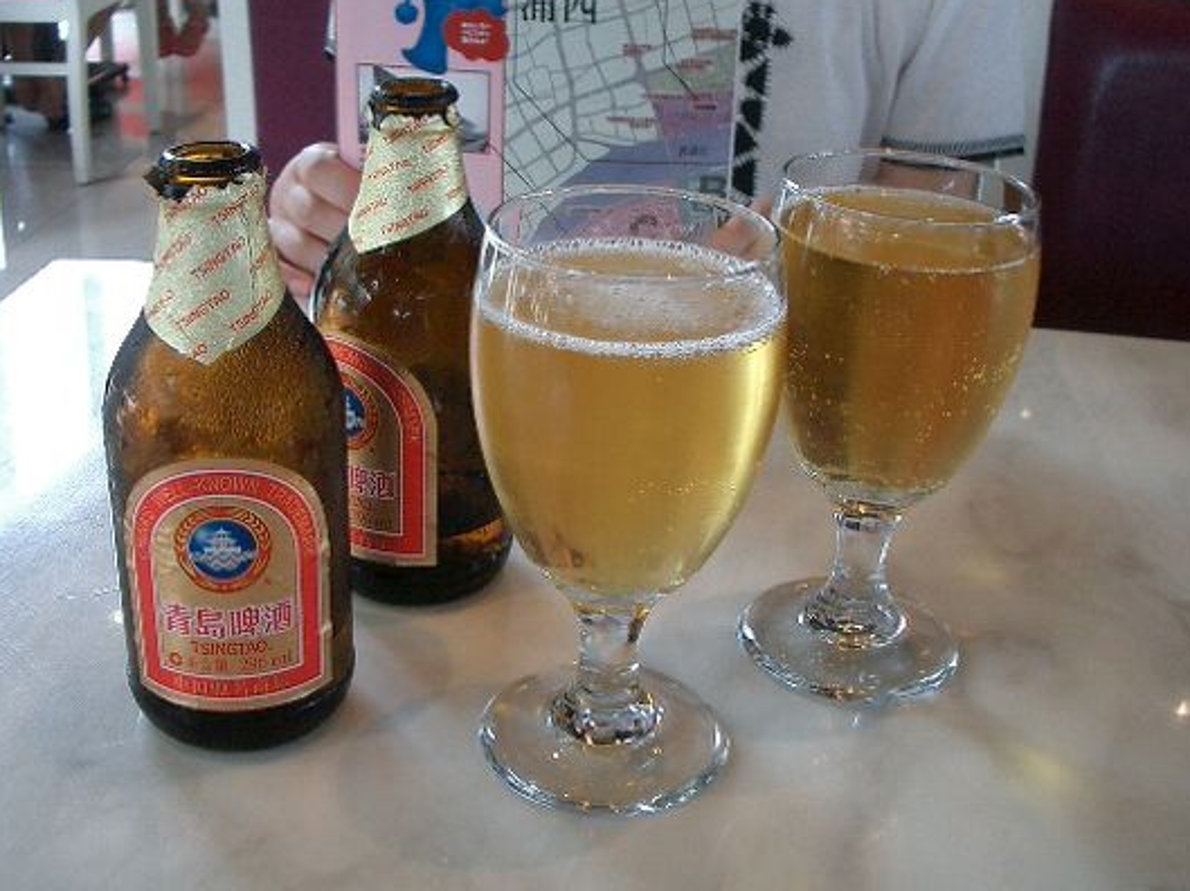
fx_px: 1477
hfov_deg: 43.8
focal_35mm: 43
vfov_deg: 33.5
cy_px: 413
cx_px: 531
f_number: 2.6
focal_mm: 5.8
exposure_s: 1/60
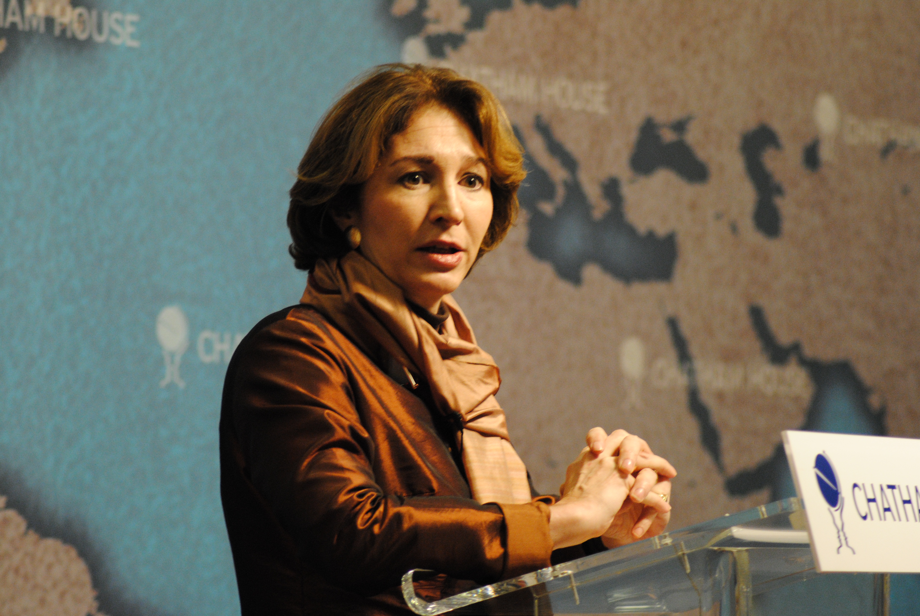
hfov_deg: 10.1
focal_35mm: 202
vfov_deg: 6.8
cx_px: 460
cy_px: 308
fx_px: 5181
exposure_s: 1/60
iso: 800
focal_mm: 135
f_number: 4.2
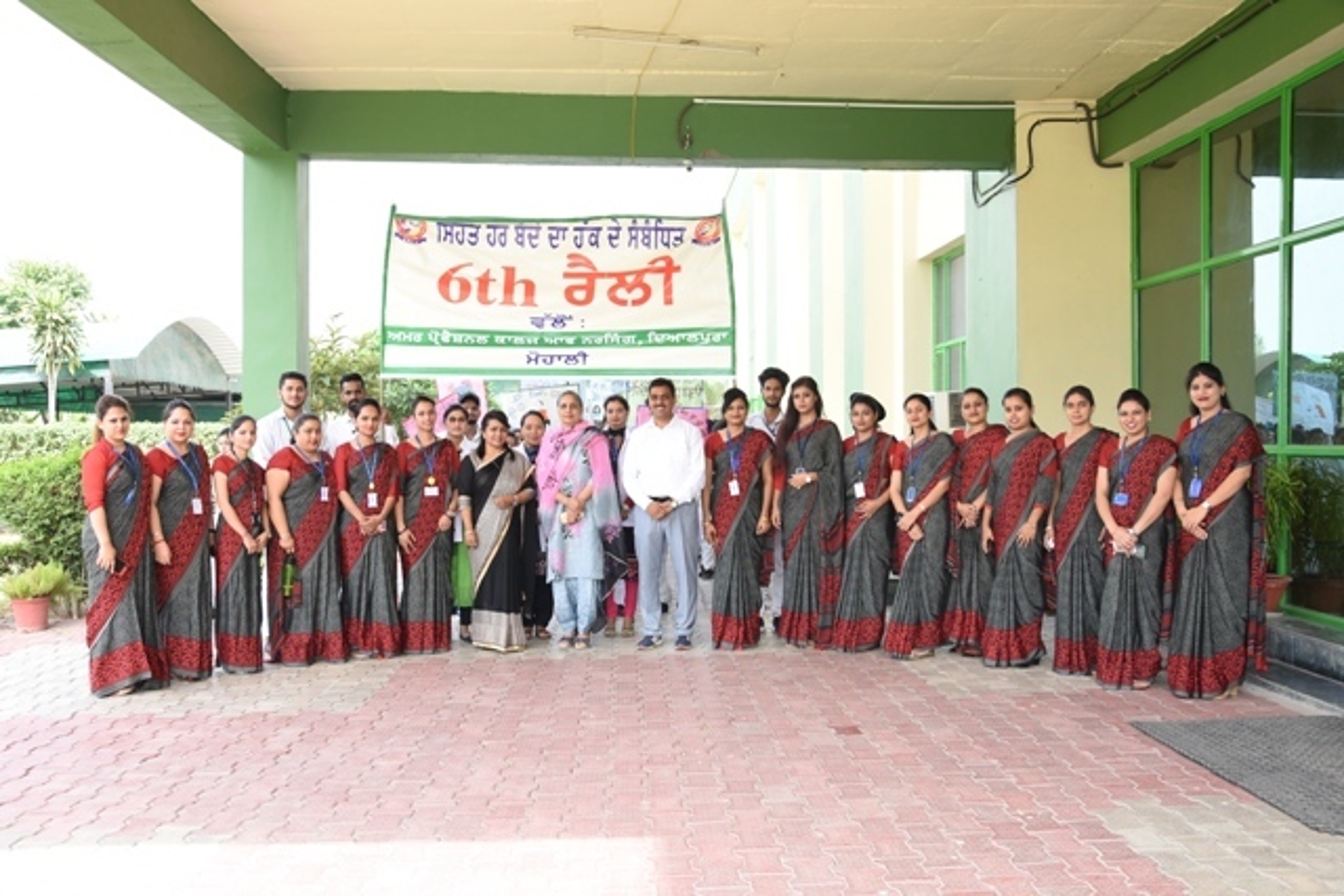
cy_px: 448
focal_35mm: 32
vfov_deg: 41.7
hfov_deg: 59.5
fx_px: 1176
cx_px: 672
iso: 200
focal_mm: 21
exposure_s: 1/125
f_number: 4.5
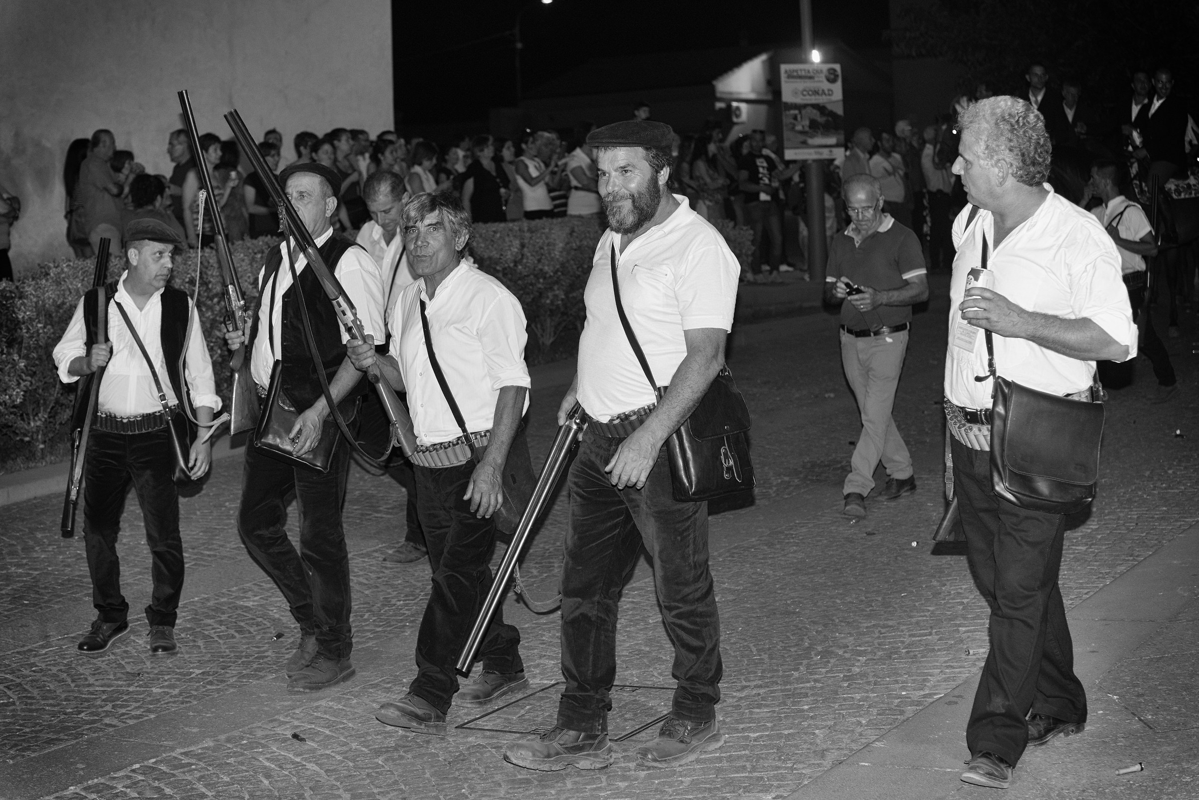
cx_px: 600
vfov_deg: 24.6
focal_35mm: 55
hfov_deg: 36.2
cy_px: 400
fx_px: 1832
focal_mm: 55
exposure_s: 1/100
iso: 1000
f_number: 4.5
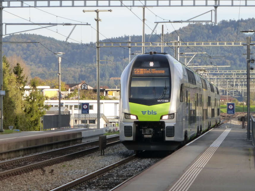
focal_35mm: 224
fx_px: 1650
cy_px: 95
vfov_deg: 6.6
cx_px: 144
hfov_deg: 8.8
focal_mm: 31.3
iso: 160
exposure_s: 1/125
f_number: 5.4
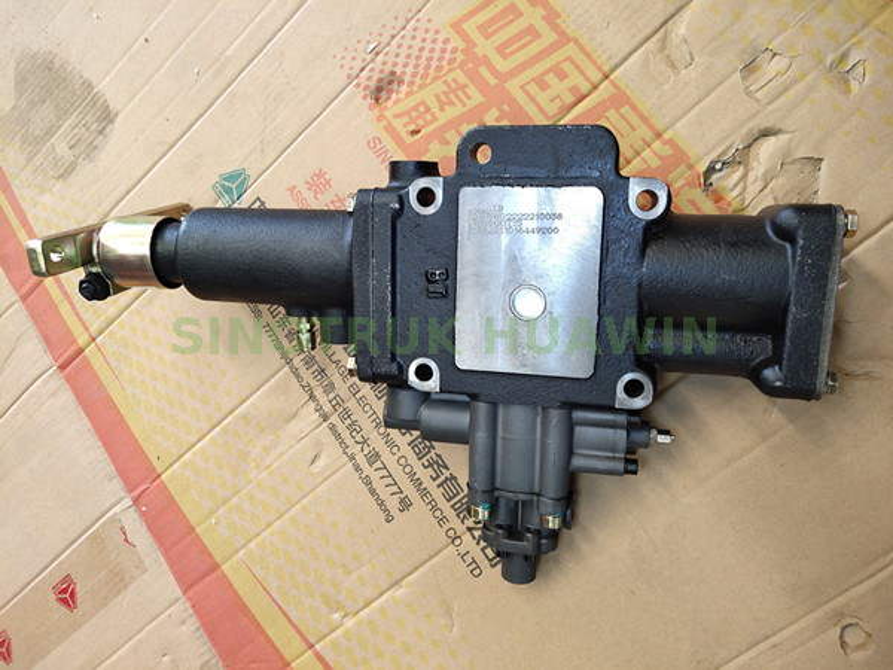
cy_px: 335
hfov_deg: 67.3
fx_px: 671
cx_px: 446
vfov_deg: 53.1
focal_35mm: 26
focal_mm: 4.27
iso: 166
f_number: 1.79
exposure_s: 1/50
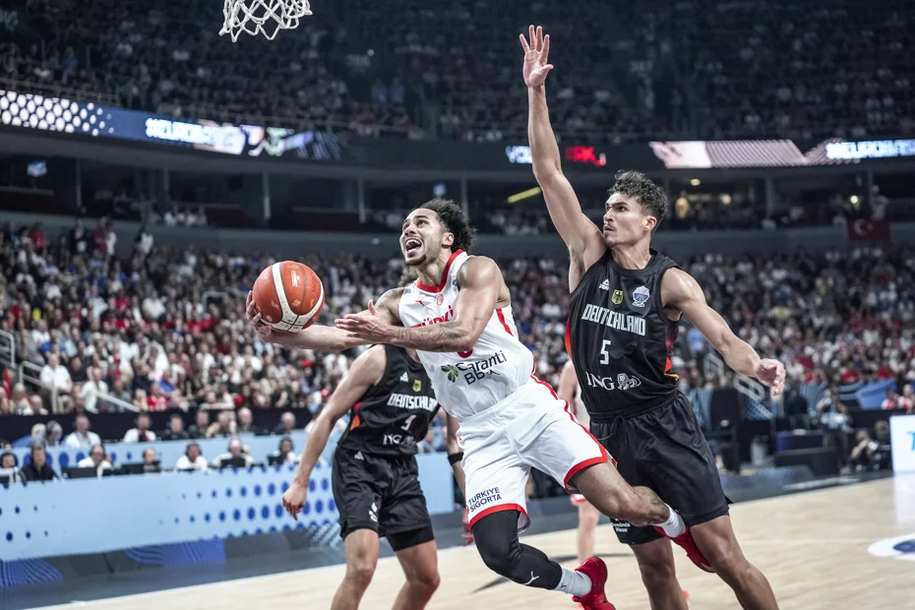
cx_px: 458
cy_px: 305
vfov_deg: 18.4
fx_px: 1881
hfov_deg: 27.3
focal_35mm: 74
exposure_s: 1/1600
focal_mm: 74
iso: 2500
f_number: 3.2
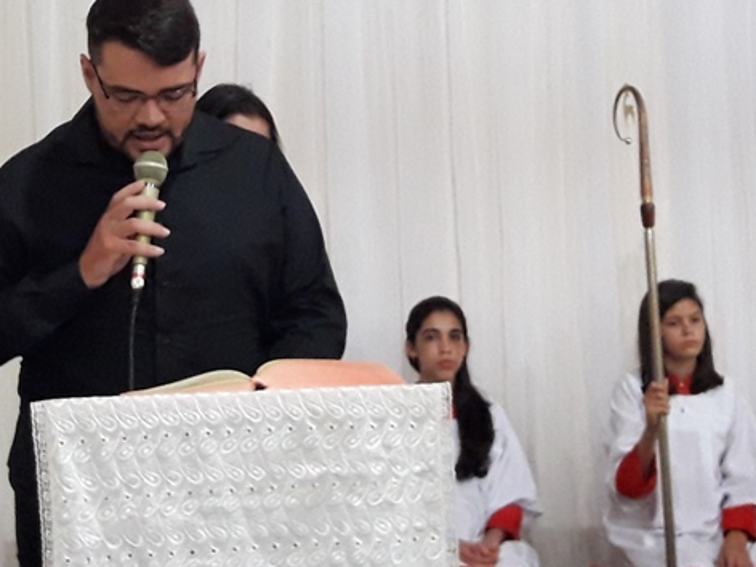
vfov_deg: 37.5
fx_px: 830
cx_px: 256
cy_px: 218
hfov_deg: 48.2
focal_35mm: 38
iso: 320
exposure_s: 1/24
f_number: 1.9
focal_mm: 3.7
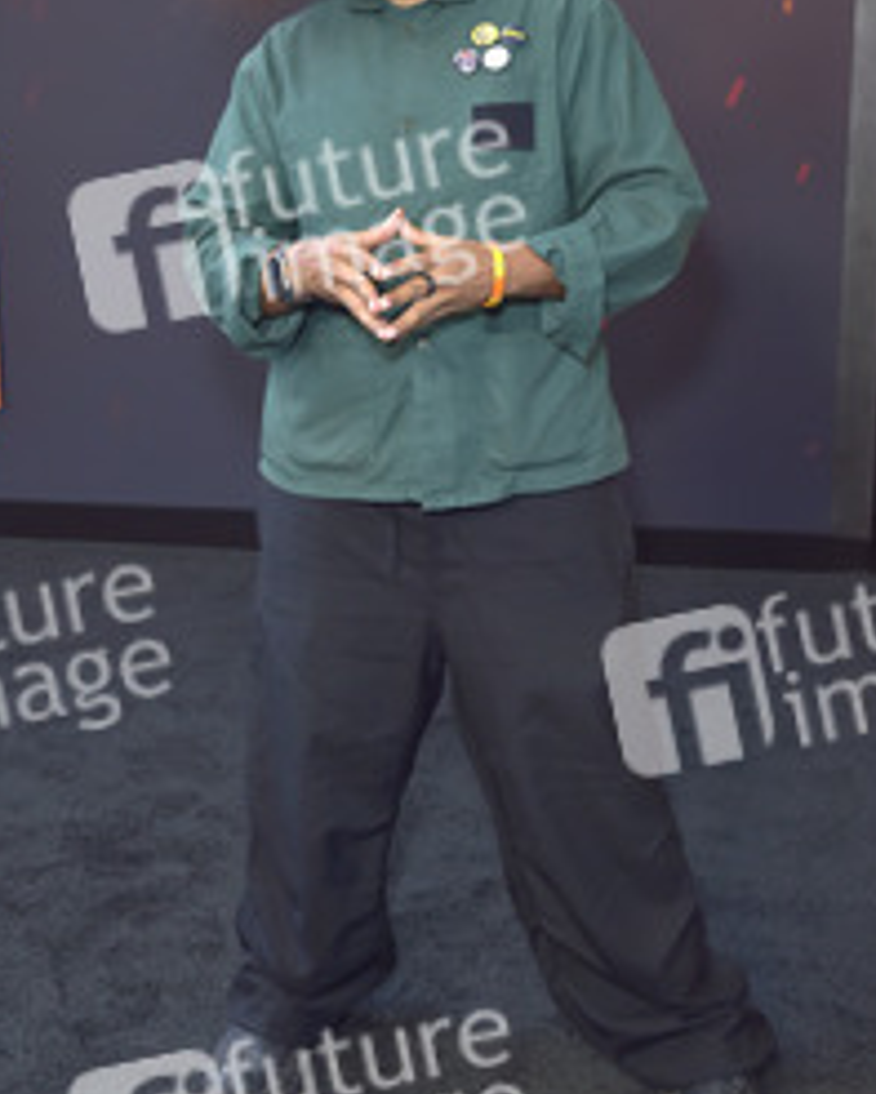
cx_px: 429
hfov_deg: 26.2
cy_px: 449
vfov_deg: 32.4
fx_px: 1878
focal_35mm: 58
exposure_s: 1/250
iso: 640
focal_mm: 38
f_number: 6.3
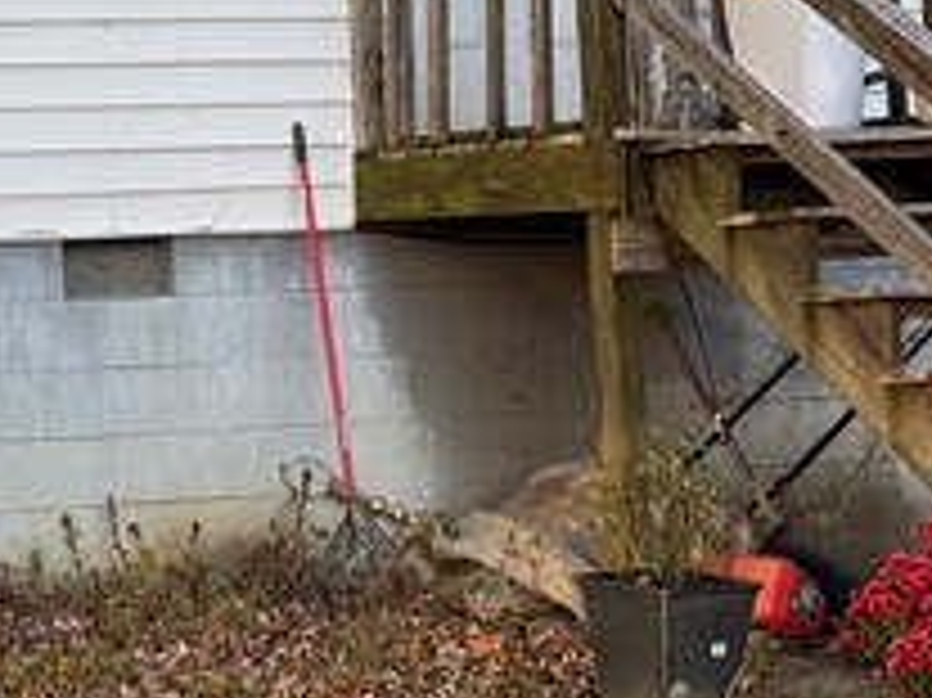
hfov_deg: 15.4
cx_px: -437
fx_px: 3202
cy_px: 230
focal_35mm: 119
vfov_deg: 12.4
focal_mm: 6.76
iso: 50
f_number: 1.78
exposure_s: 1/135
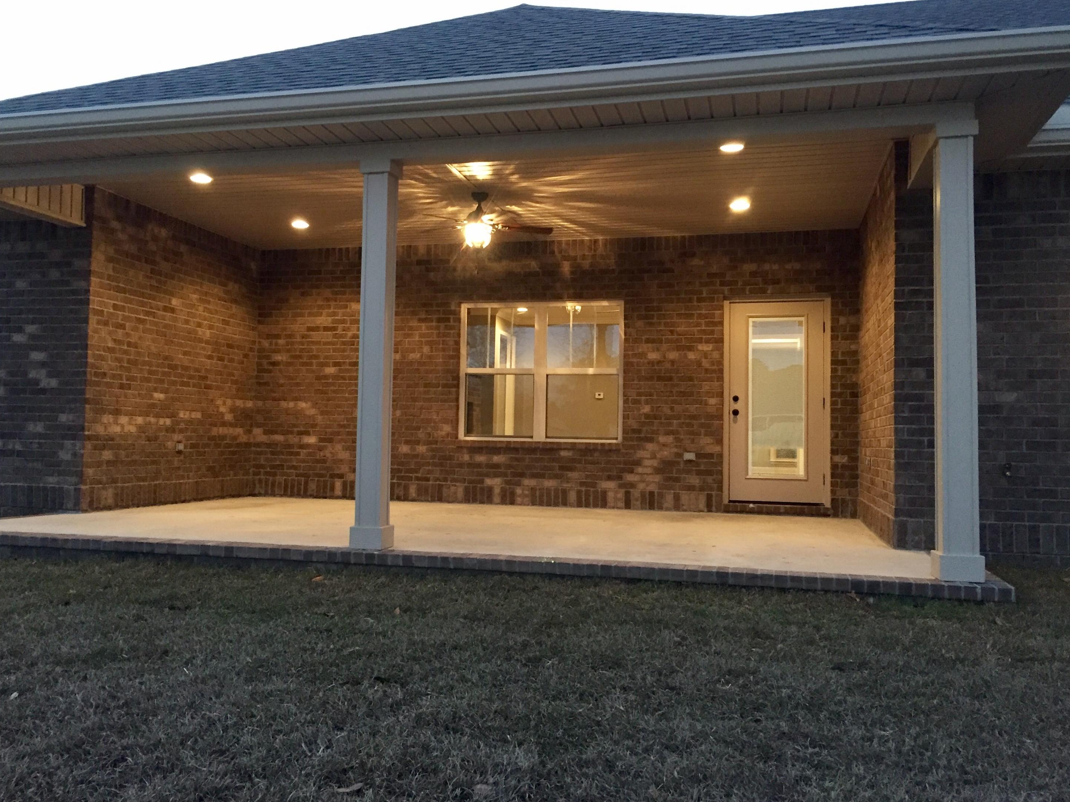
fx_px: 927
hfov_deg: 60.0
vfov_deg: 46.8
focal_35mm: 30
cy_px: 390
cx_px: 520
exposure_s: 1/17
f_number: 2.2
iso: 250
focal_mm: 4.15
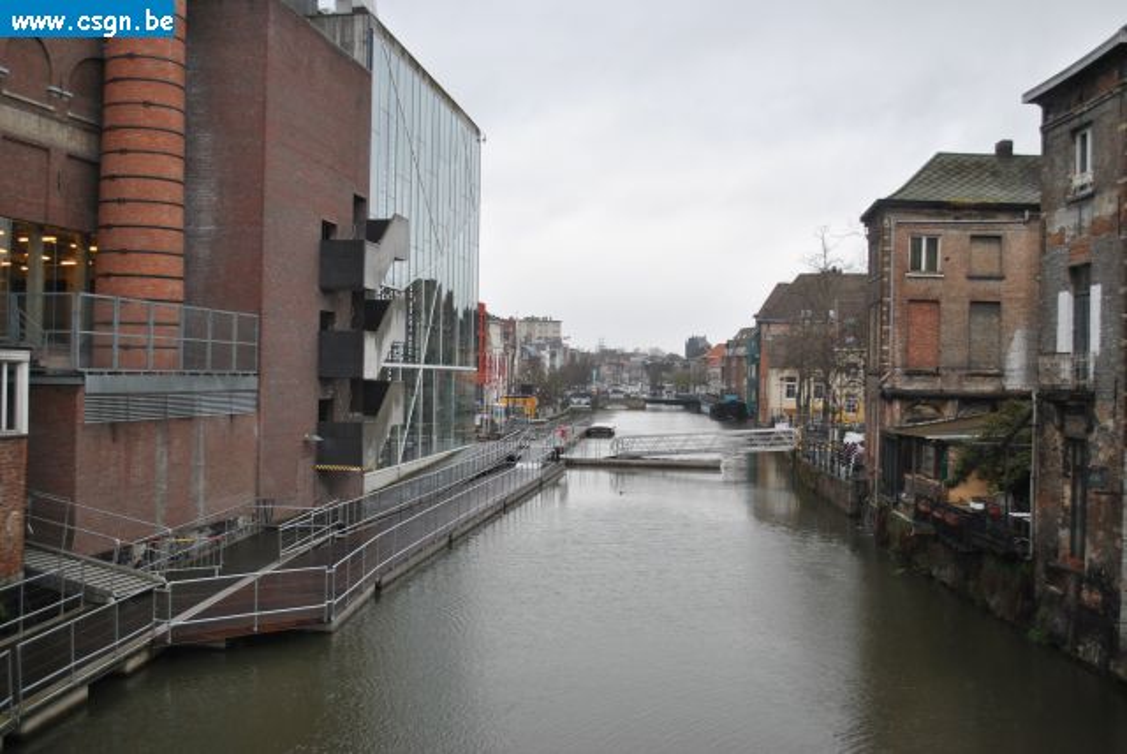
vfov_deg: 36.9
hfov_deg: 53.1
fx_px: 1128
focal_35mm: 36
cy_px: 377
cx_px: 564
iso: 180
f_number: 4
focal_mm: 24
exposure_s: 1/125
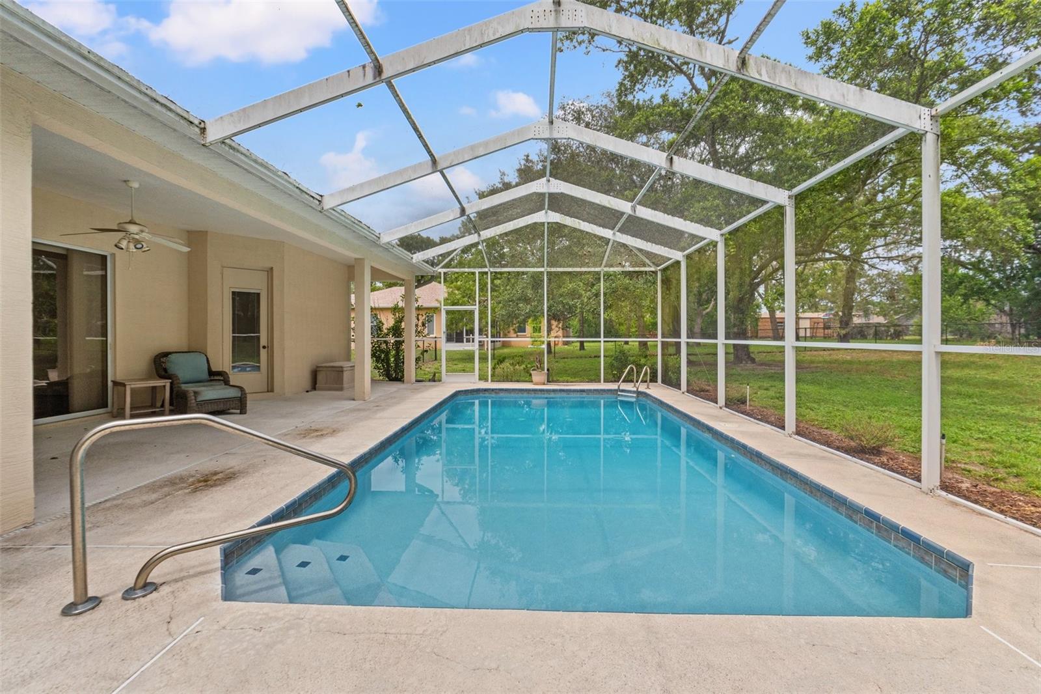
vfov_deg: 74.6
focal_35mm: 16
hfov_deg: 97.6
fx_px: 455
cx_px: 520
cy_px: 347
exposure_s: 1/1000
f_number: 7.1
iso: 400
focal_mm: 10.5
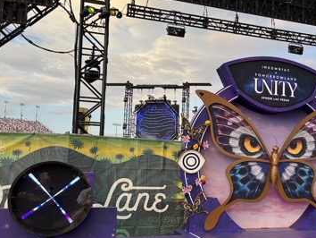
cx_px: 270
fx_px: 429
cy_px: 133
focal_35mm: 47
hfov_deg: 38.3
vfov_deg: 30.9
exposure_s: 1/227
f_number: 1.6
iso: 40
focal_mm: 5.96
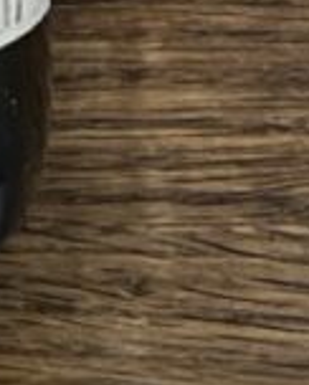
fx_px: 1951
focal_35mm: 171
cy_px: -826
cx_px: -243
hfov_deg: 8.7
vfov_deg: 8.9
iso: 400
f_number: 1.6
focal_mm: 5.1
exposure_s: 1/50
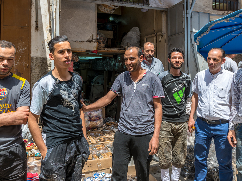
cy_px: 77
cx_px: 131
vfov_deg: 45.3
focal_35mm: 31
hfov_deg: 58.3
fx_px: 217
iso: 100
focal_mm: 24
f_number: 7.1
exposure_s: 1/250
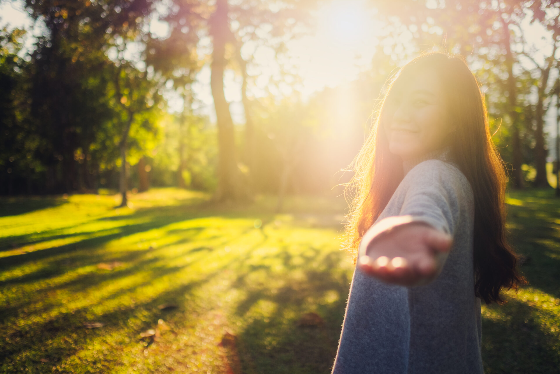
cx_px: 280
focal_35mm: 35
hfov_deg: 54.4
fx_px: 544
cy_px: 187
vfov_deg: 37.9
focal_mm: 23
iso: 200
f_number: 1.4
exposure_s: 1/2400
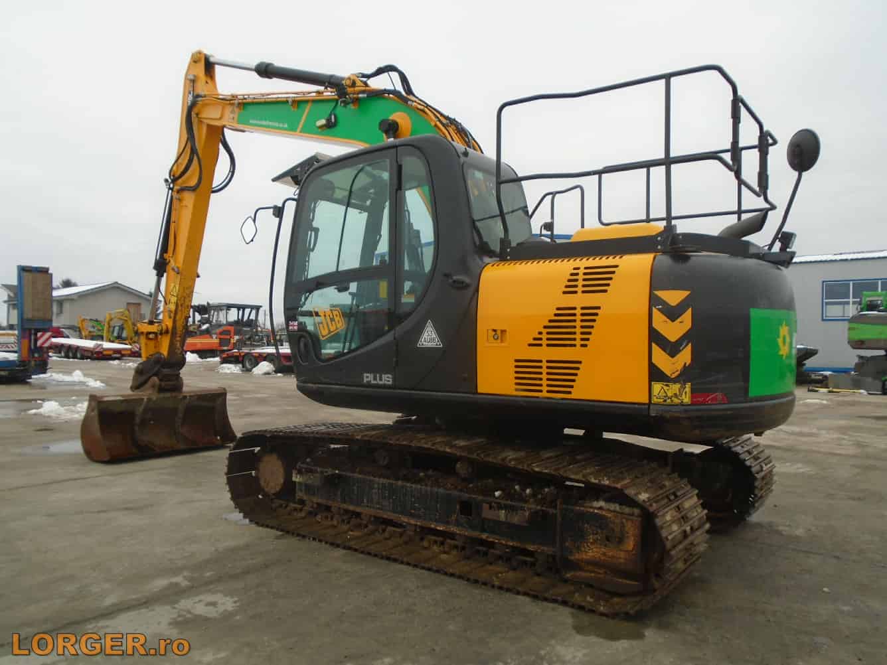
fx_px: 666
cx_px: 444
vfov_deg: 53.1
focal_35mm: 26
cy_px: 332
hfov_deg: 67.3
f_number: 3.2
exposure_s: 1/200
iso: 100
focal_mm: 4.6
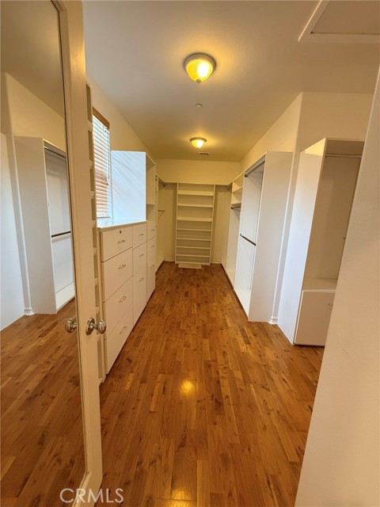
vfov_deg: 102.1
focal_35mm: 14
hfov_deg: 85.7
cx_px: 190
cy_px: 254
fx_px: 205
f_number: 2.2
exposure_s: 1/60
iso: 250
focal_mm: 2.22
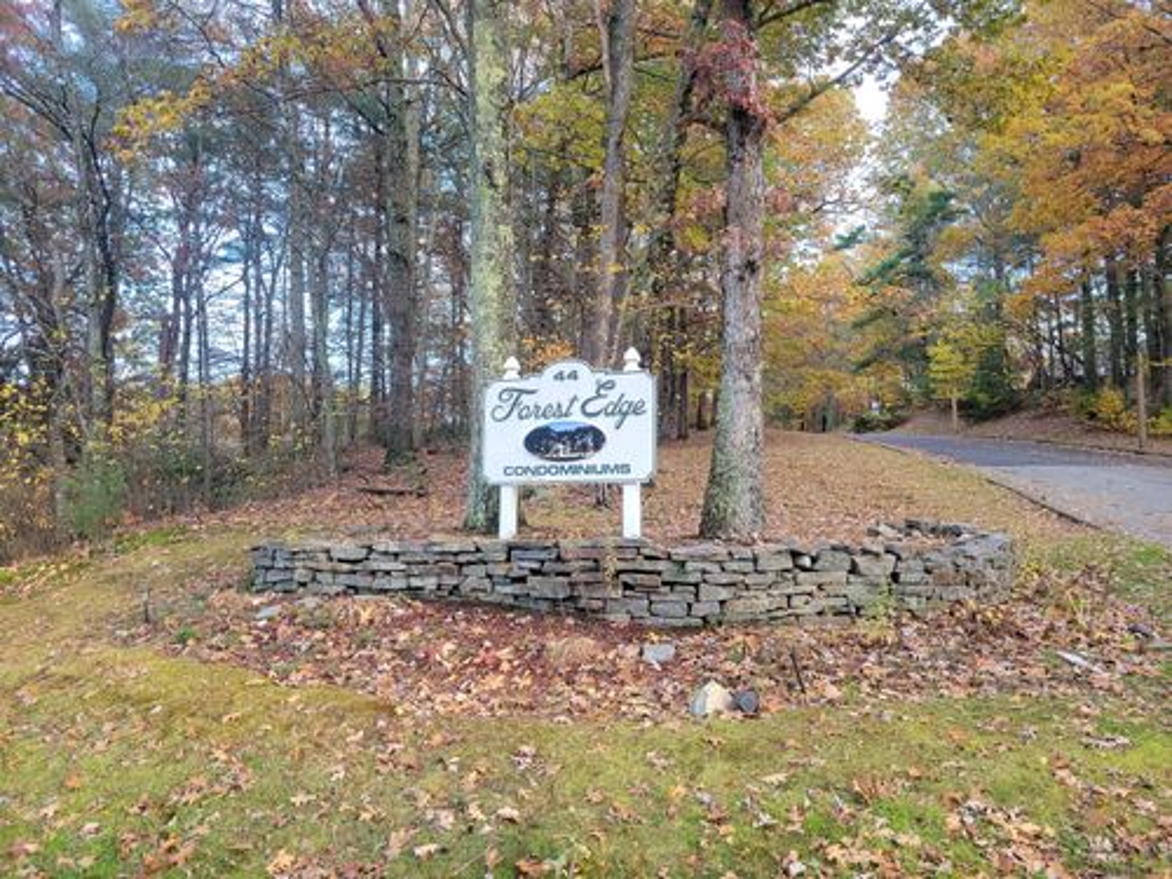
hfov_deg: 67.3
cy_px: 440
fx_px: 880
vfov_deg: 53.1
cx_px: 586
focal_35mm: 26
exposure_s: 1/120
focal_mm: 5.4
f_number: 1.8
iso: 160
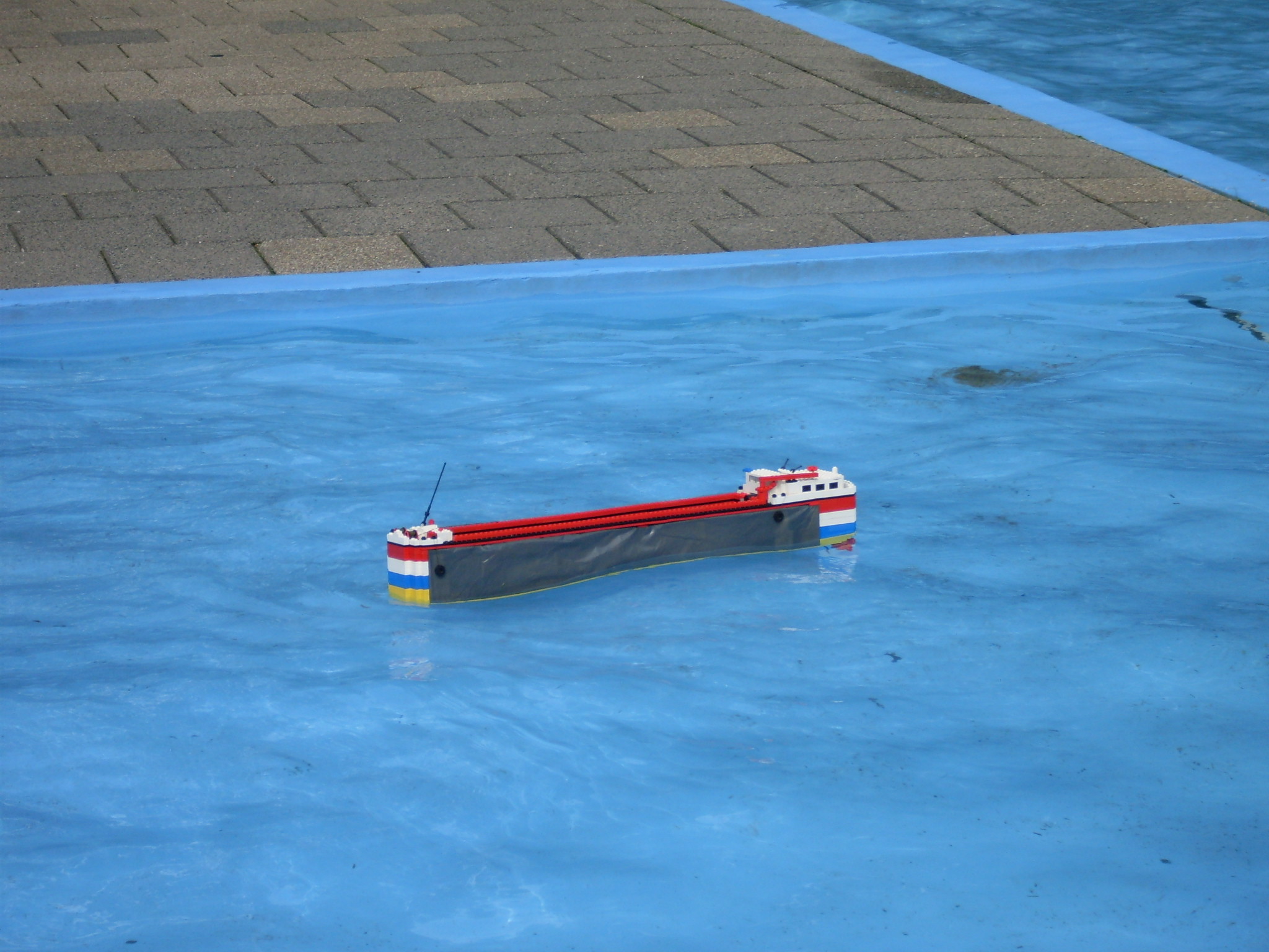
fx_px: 4179
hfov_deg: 17.3
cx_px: 634
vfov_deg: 13.0
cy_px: 476
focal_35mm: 114
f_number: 5.2
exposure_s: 1/500
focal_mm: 18.9
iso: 80
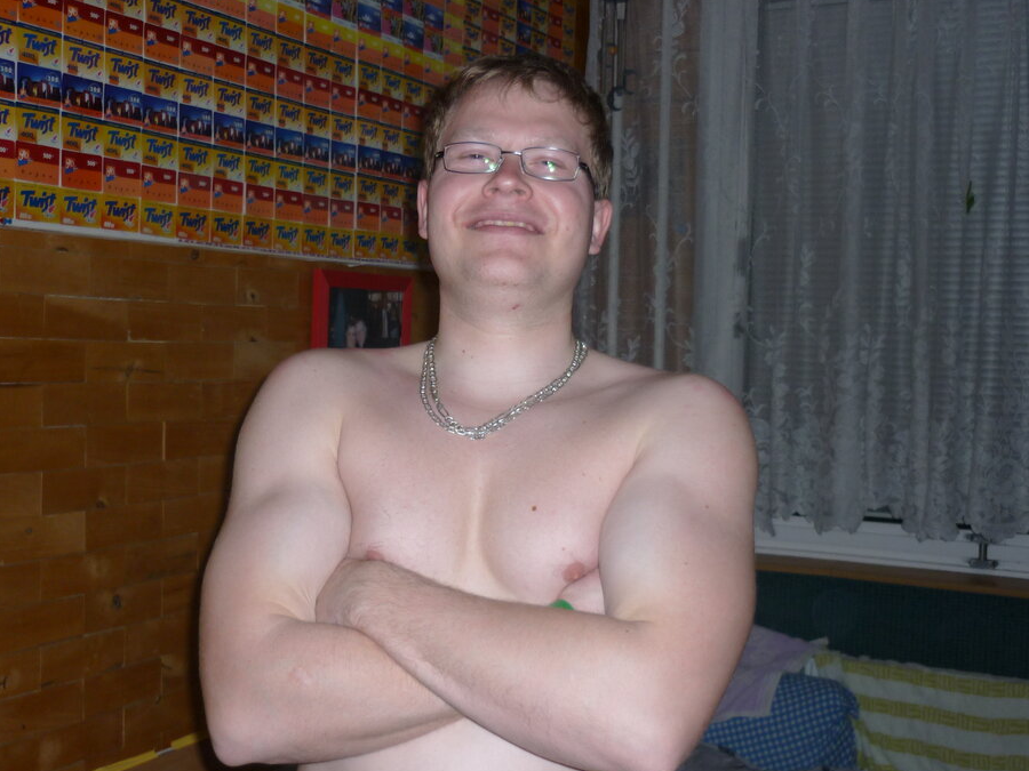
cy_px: 388
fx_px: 1308
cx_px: 462
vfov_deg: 32.9
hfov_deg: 42.9
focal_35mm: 44
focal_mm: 5.5
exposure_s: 1/30
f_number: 2.8
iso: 80
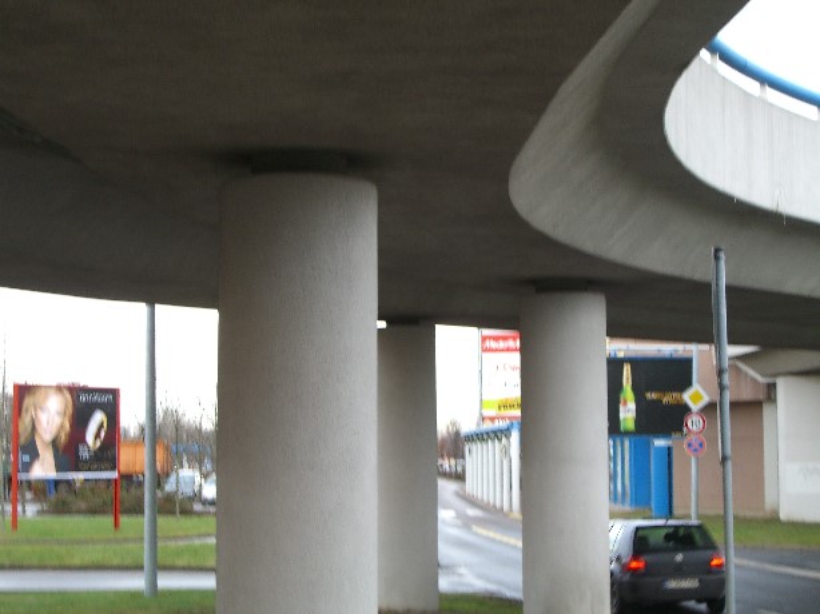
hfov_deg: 28.6
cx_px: 410
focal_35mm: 68
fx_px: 1610
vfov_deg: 21.6
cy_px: 307
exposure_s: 1/30
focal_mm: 14.2
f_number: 4
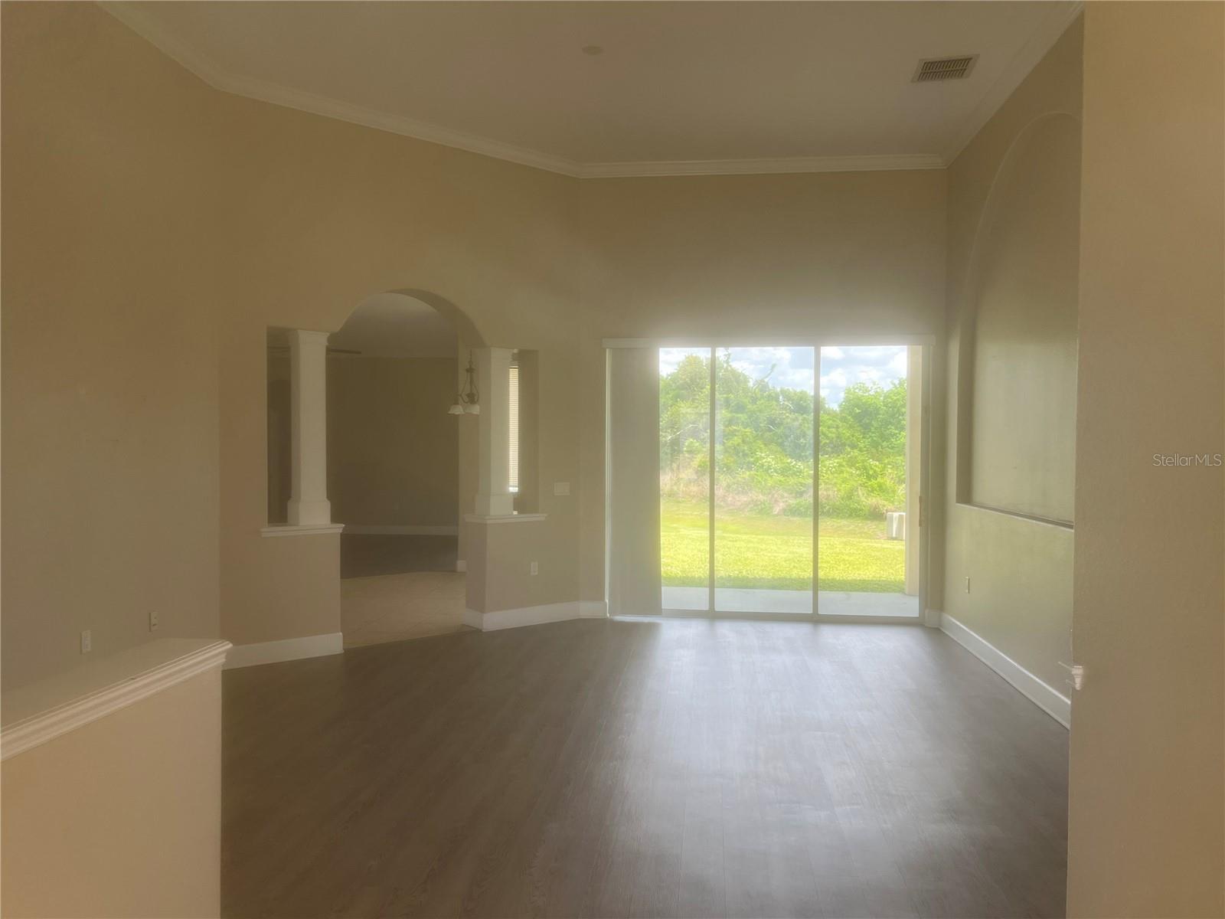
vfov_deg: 53.1
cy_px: 460
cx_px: 612
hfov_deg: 67.3
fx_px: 920
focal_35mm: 26
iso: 50
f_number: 1.5
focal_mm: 5.7
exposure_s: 1/404
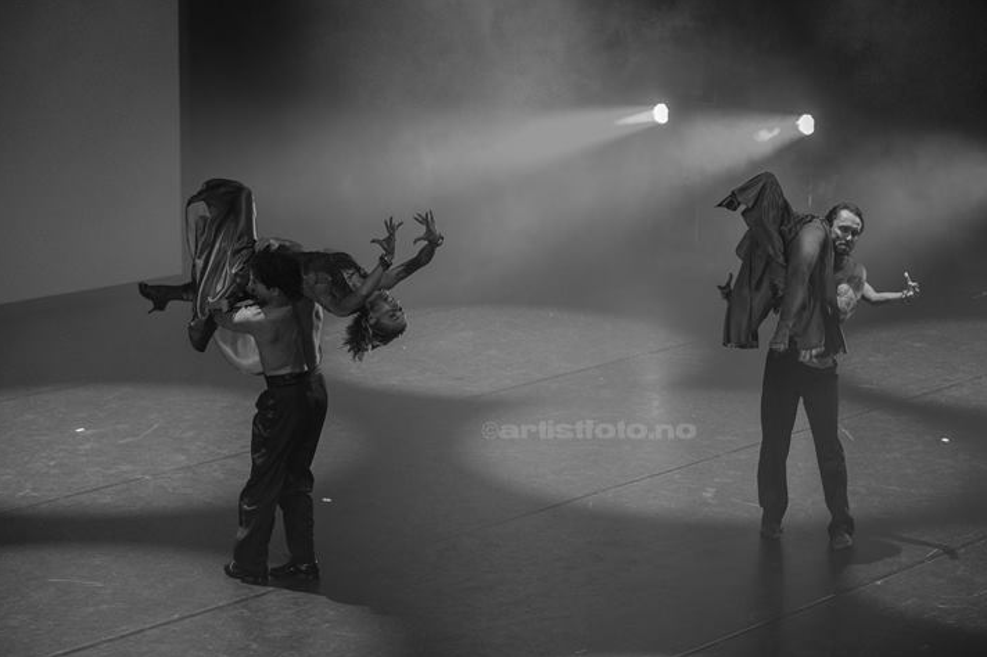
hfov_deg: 21.9
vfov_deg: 14.7
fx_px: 2548
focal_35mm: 93
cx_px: 492
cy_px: 329
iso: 2500
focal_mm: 92
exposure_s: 1/640
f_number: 2.8
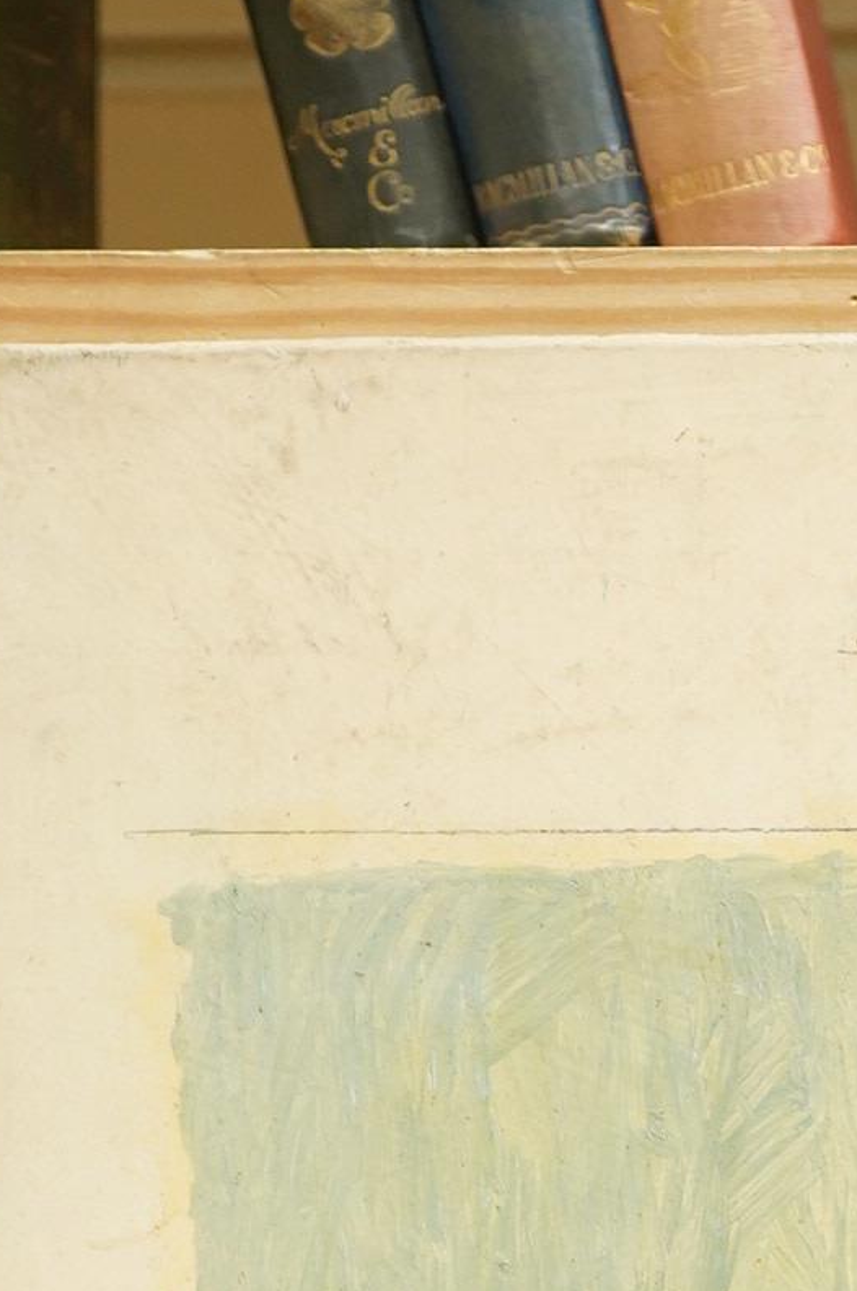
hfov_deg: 6.5
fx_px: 7482
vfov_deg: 9.6
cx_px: 1137
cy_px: 1858
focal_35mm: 209
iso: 2000
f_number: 5.6
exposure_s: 1/80
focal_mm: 55
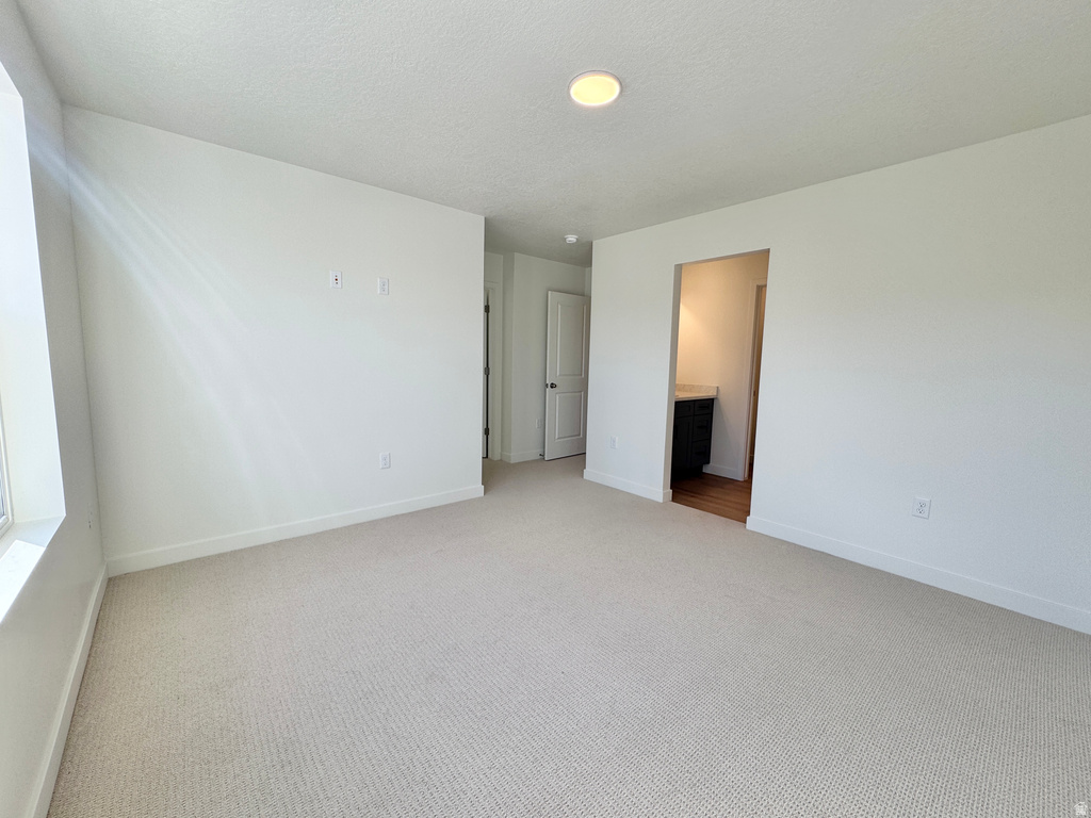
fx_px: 441
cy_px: 409
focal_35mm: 14
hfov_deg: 102.1
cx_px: 546
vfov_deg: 85.7
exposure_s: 1/174
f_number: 2.2
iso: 40
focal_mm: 2.22
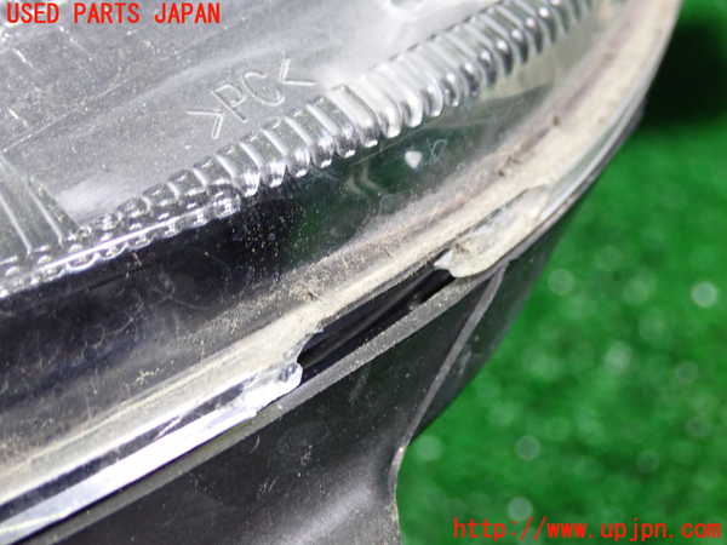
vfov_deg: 20.7
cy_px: 272
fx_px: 1491
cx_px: 364
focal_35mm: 71
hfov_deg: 27.4
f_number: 3.9
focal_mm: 12.73
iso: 800
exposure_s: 1/25
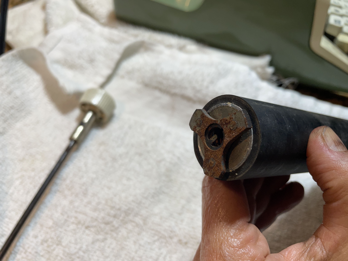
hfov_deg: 67.3
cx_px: 174
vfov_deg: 53.1
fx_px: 261
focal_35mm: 26
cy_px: 130
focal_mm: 4.2
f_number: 1.6
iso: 50
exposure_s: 1/120
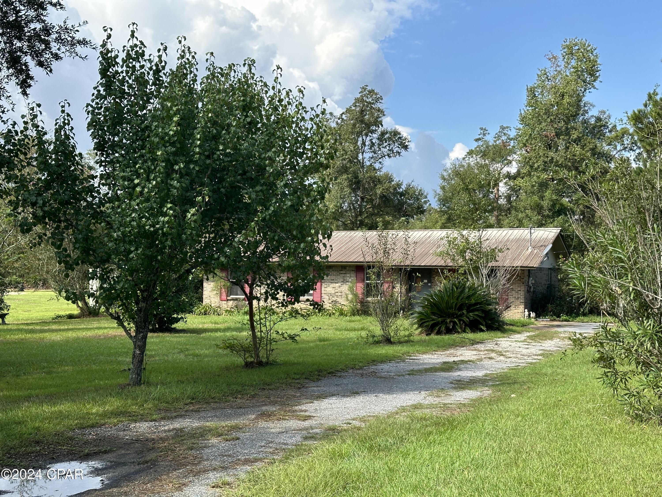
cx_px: 331
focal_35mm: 48
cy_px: 248
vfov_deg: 30.3
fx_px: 918
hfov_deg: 39.7
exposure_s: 1/2070
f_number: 1.78
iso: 64
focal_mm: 6.86
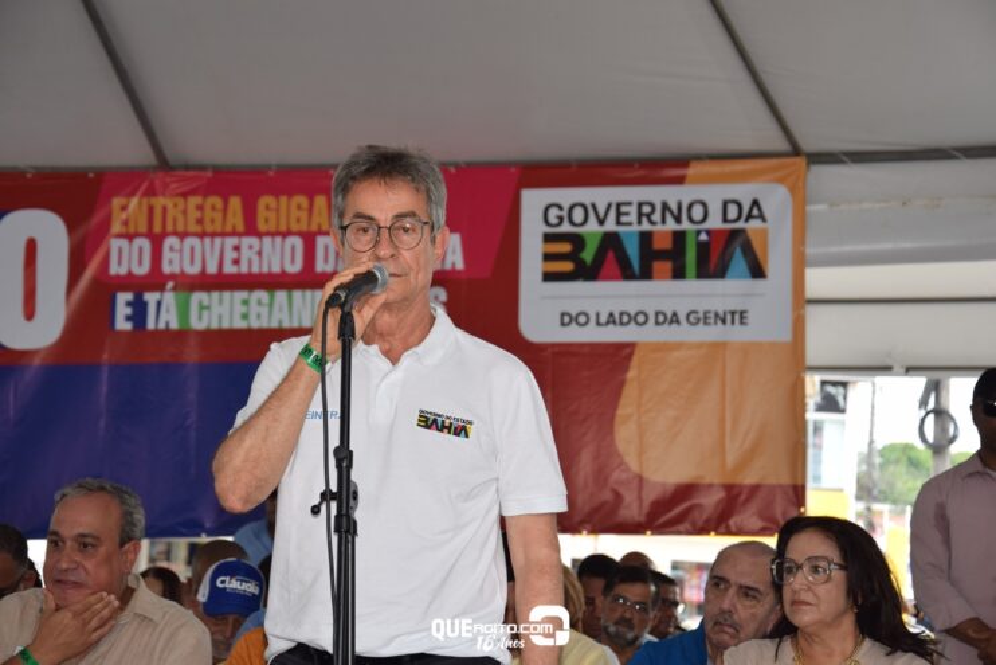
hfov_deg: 20.6
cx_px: 498
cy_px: 332
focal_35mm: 99
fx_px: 2739
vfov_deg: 13.8
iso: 280
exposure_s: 1/125
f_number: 5.6
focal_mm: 66
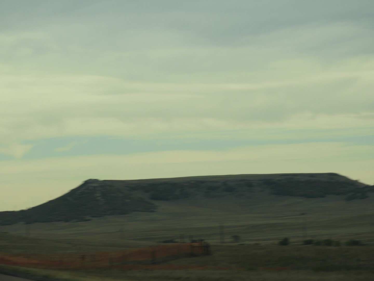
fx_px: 2377
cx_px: 187
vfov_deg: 6.8
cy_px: 140
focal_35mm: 220
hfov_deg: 9.0
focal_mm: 39.4
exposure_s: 1/160
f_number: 5.3
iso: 100
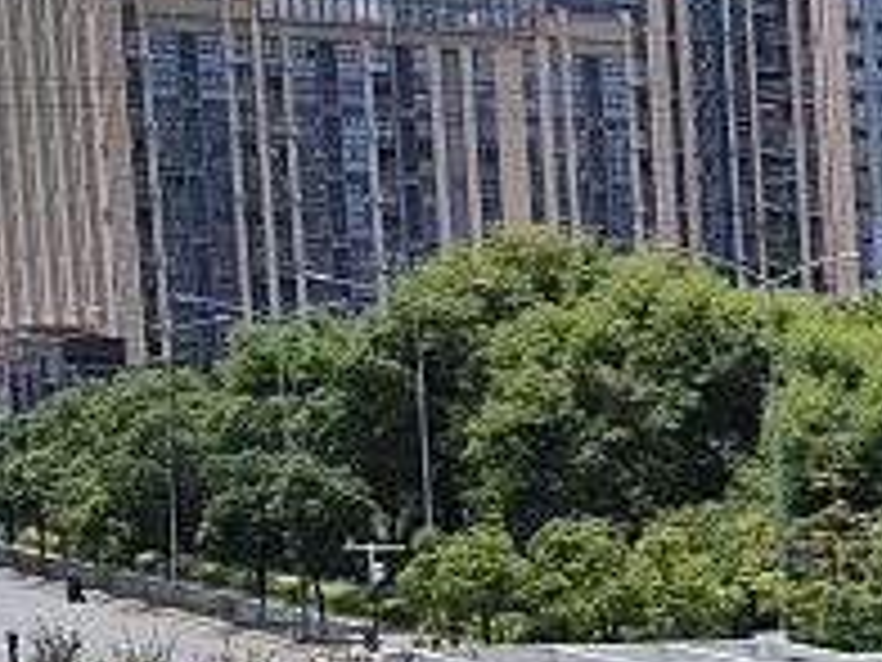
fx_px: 3745
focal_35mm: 147
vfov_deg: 9.8
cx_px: 2160
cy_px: 1022
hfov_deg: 11.1
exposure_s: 1/4000
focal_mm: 6.78
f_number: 1.85
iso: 71
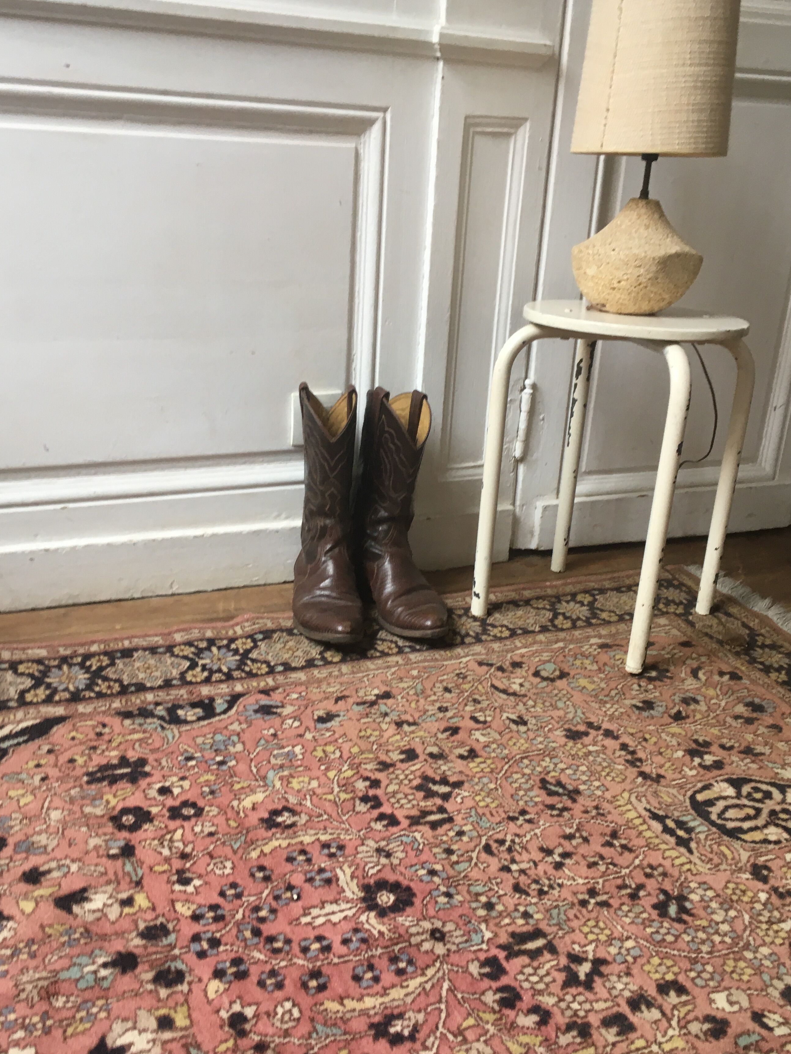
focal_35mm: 34
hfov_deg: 41.8
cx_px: 394
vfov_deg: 53.9
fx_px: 1036
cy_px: 554
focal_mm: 4.15
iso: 80
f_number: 2.2
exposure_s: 1/33
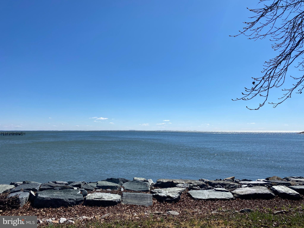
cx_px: 152
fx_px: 228
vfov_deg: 53.1
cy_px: 114
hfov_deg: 67.3
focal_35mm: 26
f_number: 1.8
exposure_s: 1/5495
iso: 32
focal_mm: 4.25
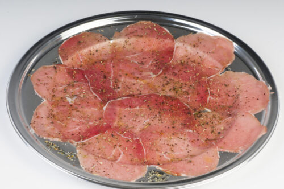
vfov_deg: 10.1
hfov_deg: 15.2
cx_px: 142
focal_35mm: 135
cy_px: 94
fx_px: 1064
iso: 160
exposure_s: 1/250
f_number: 32
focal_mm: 90
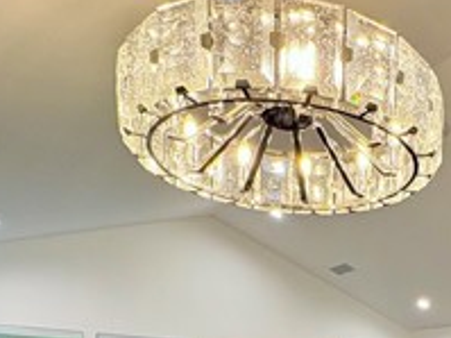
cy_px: 445
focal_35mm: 45
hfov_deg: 39.7
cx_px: 388
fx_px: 586
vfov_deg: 26.9
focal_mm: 2.22
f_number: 2.2
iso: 125
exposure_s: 1/60
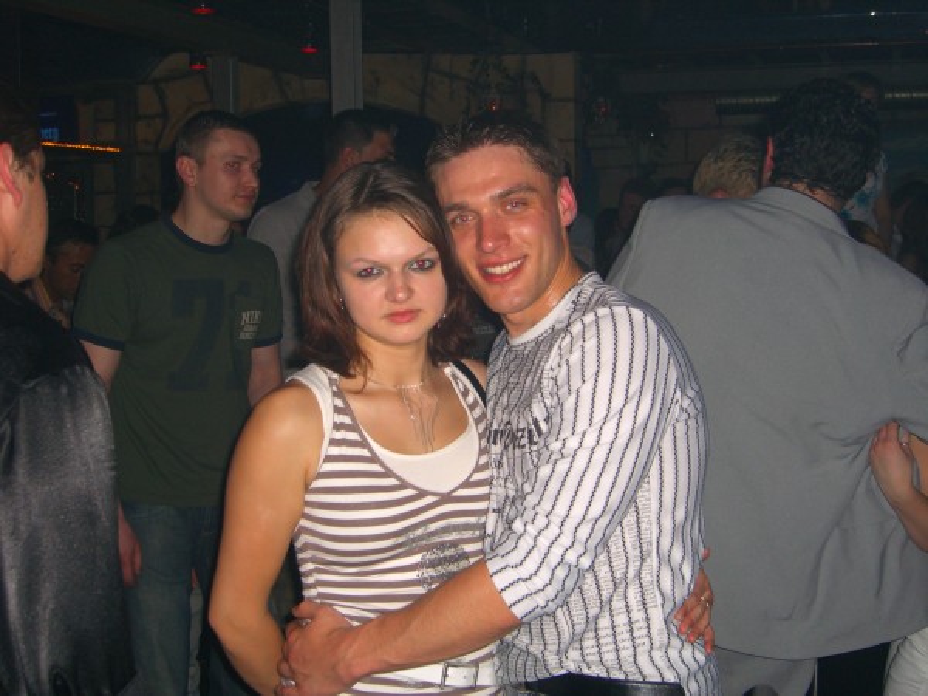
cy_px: 348
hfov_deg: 41.2
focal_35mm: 46
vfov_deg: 31.5
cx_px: 464
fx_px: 1233
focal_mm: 9.5
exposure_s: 1/60
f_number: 3.1
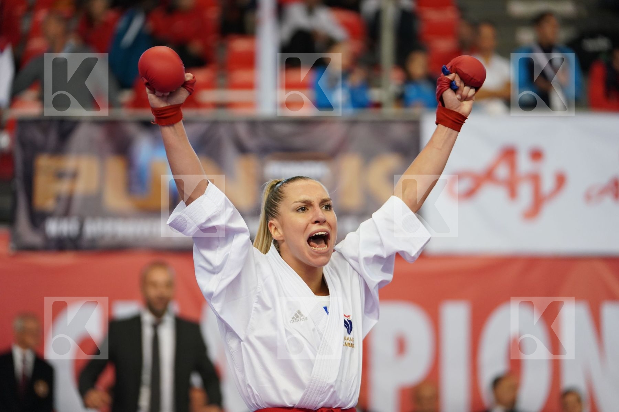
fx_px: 2510
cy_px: 206
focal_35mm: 146
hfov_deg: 14.1
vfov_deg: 9.4
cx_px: 310
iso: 2500
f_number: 2.8
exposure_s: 1/1000
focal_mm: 146
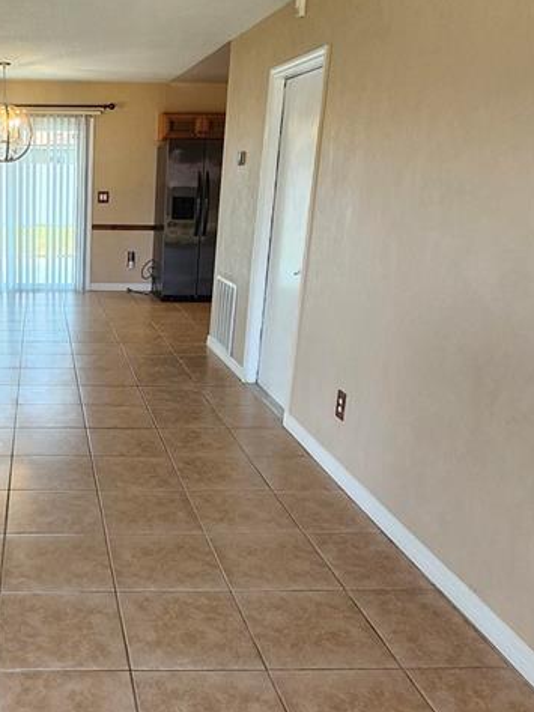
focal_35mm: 33
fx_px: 678
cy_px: 367
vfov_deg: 55.3
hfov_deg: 40.0
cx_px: 60
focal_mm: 1.74
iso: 160
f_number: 2.2
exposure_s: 1/60
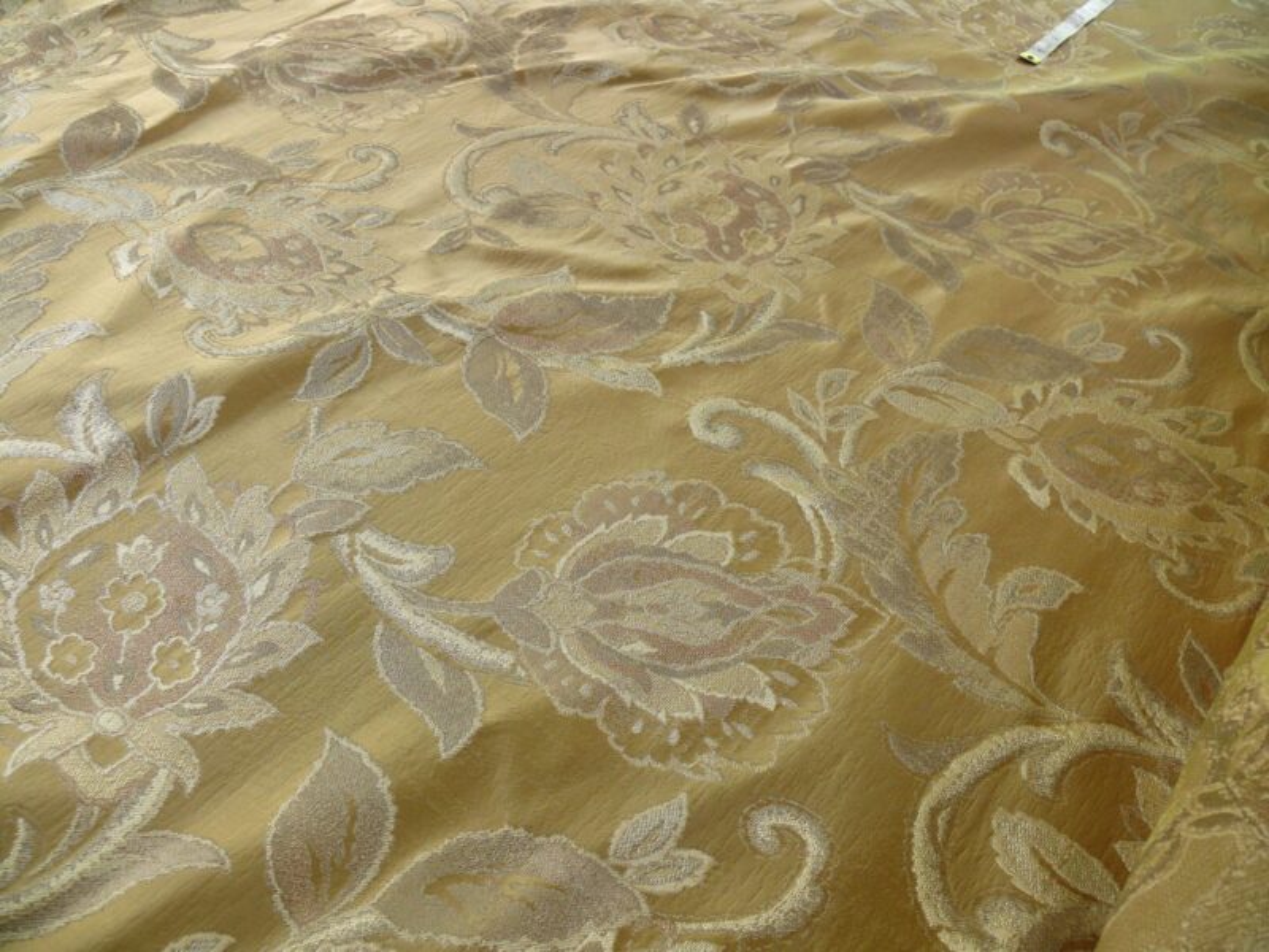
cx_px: 634
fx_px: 1283
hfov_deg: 52.6
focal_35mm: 35
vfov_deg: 40.7
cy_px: 476
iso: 100
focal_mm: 7.4
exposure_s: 1/80
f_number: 2.8
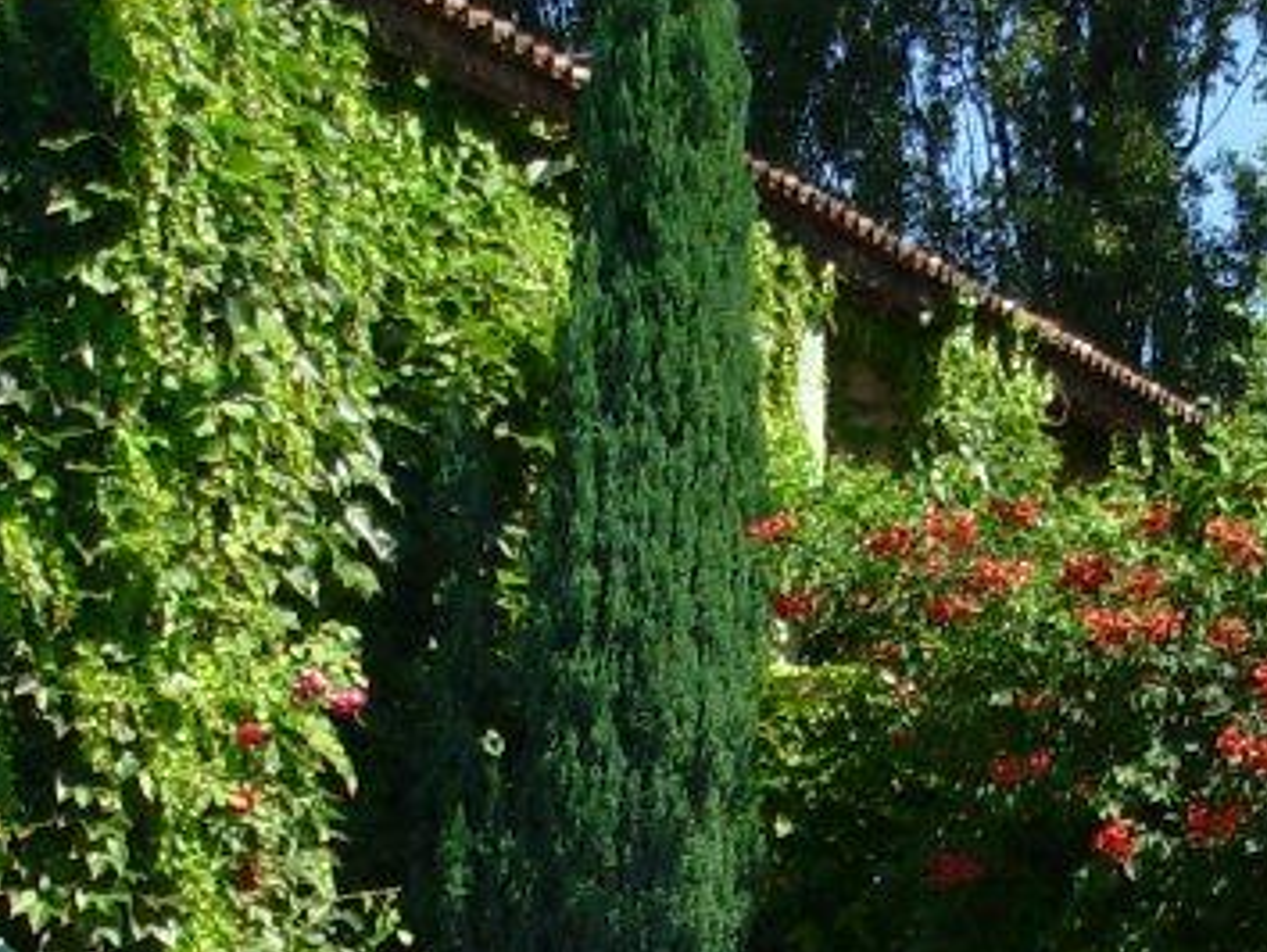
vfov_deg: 9.8
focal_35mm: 151
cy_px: 931
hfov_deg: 13.0
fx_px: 5531
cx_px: 948
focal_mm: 6.3
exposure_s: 1/664
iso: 50
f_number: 2.9
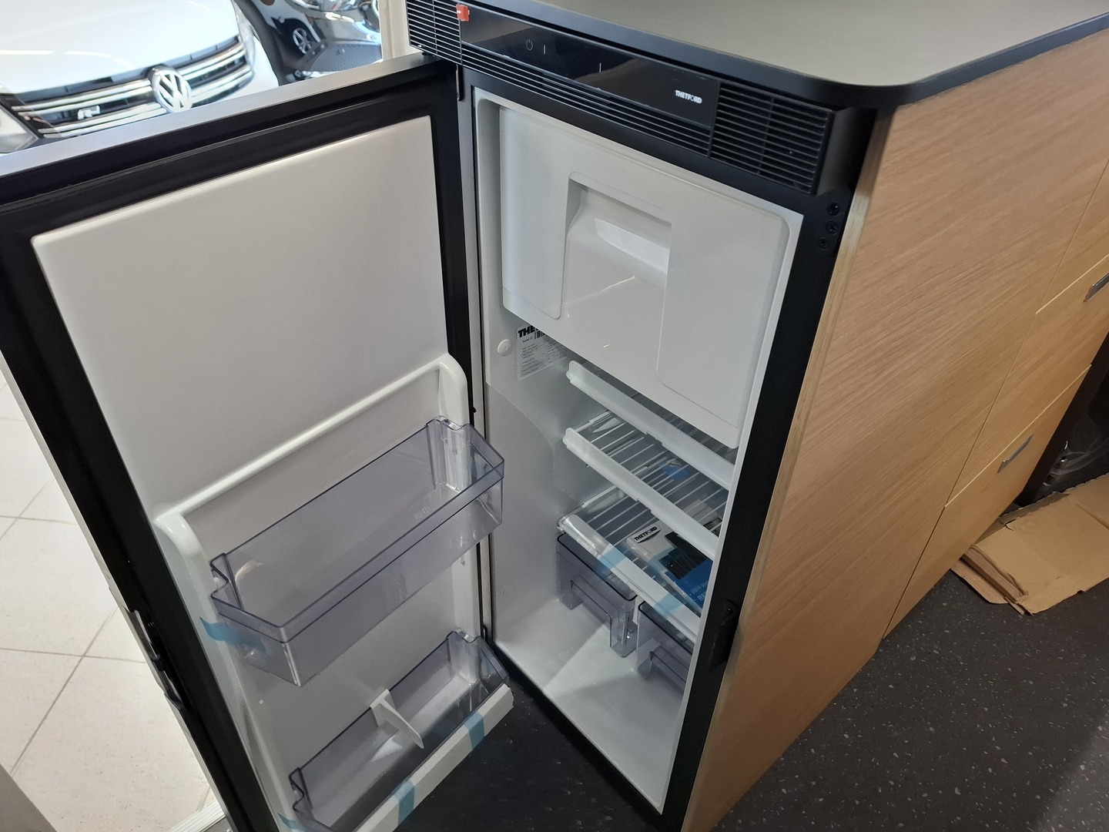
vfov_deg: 58.9
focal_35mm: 23
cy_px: 416
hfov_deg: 73.9
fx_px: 737
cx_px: 554
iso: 250
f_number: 1.8
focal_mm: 5.54
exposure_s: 1/50
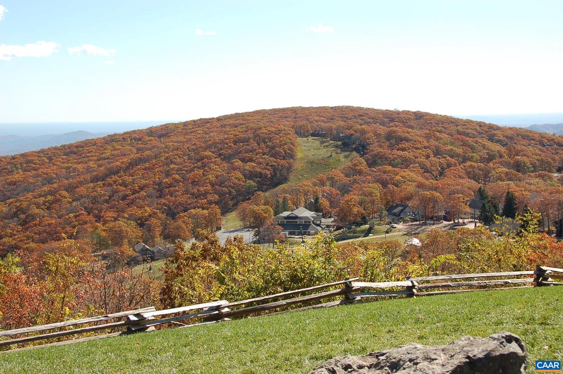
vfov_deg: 25.7
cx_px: 282
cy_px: 187
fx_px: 820
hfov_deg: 37.9
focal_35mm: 52
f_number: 8
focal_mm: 35
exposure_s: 1/250
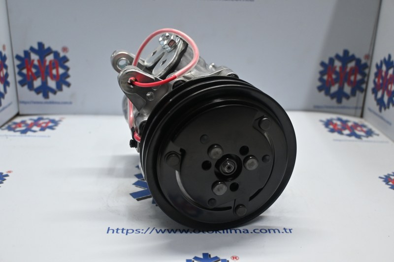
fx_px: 410
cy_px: 131
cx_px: 197
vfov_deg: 35.5
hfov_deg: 51.3
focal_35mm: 38
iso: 1000
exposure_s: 1/125
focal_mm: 25
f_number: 4.2
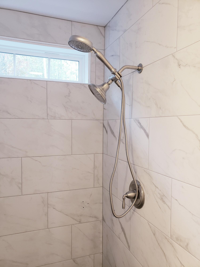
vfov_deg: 67.3
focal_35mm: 26
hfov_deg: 53.1
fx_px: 200
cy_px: 134
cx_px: 100
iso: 320
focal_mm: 4.3
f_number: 2.4
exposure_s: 1/60
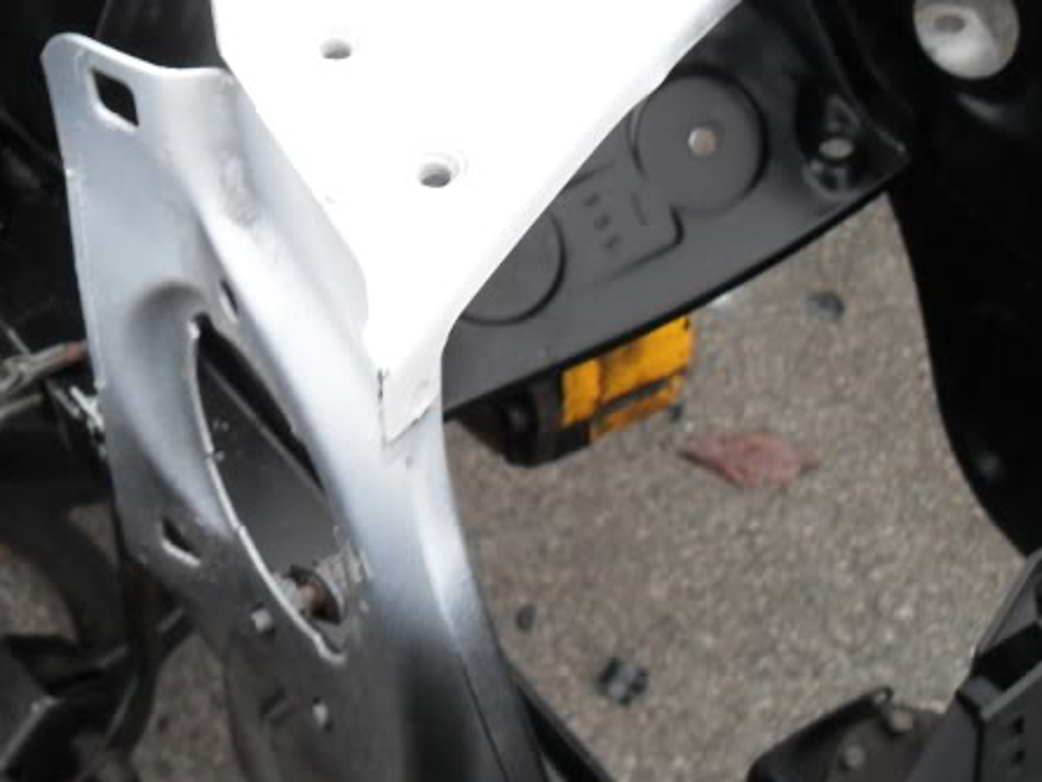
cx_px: 312
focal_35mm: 63
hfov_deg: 30.4
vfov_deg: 23.3
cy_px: 329
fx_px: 1896
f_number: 2.8
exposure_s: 1/30
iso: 200
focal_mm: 6.2
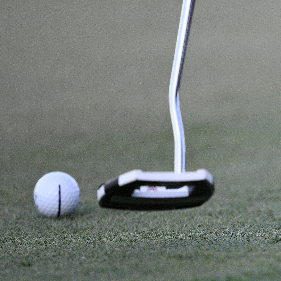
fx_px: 10332
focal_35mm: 1125
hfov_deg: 1.6
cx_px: 387
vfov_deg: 1.6
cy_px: 161
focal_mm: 400
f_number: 2.8
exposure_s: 1/3200
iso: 800
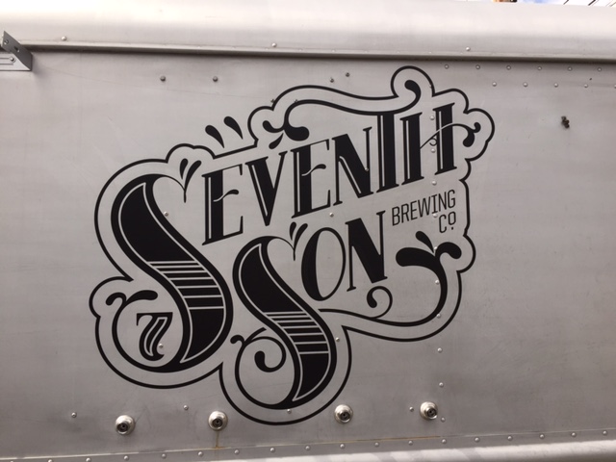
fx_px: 516
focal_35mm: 29
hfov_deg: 61.7
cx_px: 308
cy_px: 231
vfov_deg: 48.2
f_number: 2.2
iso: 32
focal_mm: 4.15
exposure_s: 1/1582
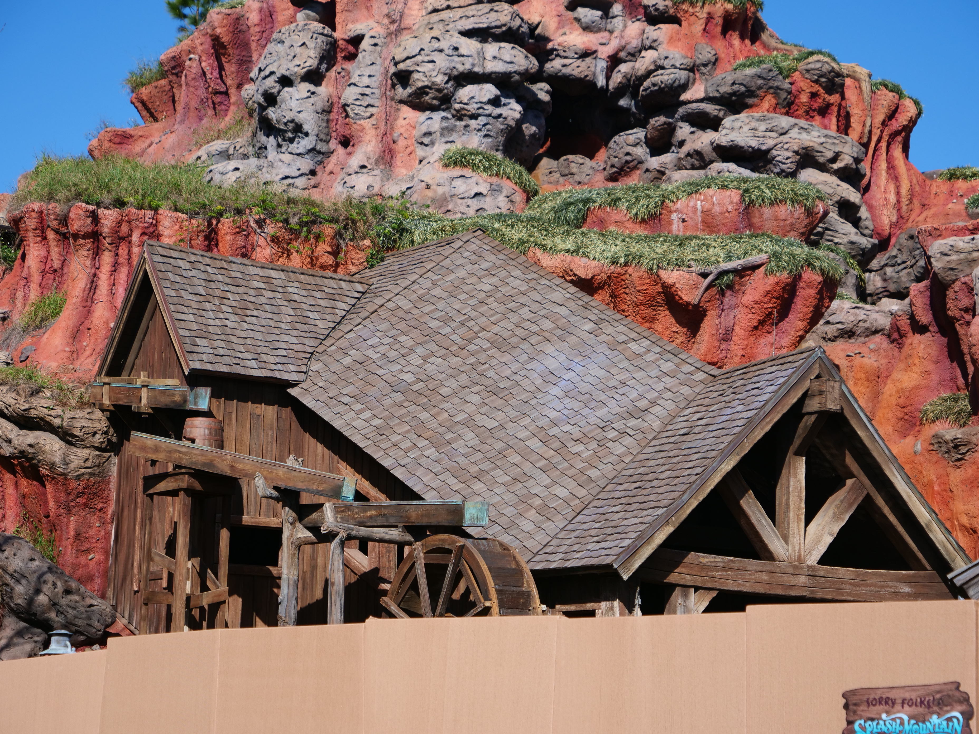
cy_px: 367
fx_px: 2602
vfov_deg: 16.1
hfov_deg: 21.3
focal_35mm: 92
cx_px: 490
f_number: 3.9
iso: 200
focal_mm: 46
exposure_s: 1/2000
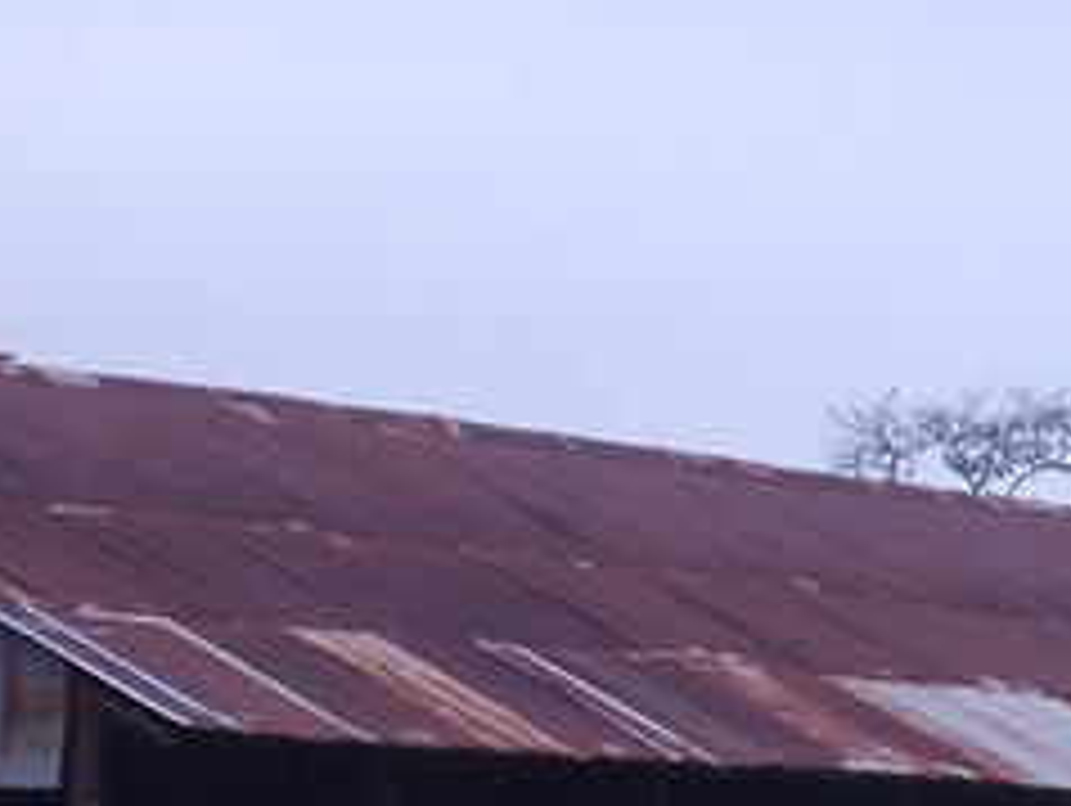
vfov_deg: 4.1
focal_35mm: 363
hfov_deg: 5.4
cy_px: 1139
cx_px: 1678
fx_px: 11242
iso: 80
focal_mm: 16
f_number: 5.8
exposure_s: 1/100
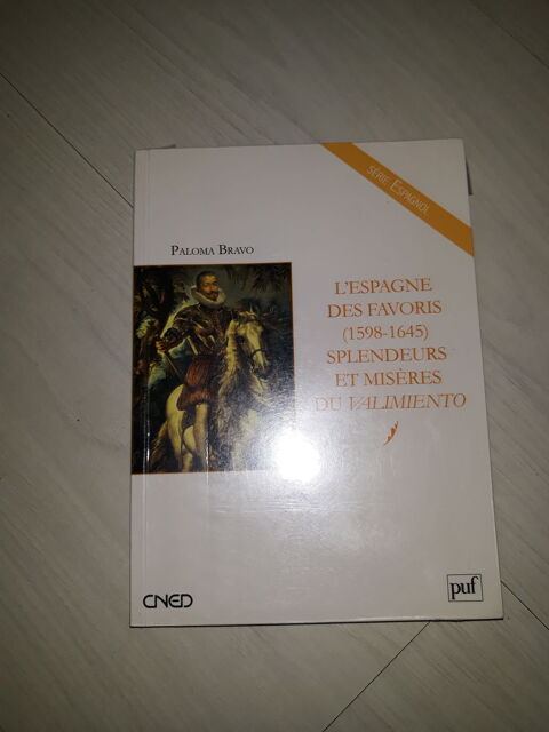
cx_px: 274
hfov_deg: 51.4
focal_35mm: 27
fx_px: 571
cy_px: 366
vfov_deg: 65.3
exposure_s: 1/289
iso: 40
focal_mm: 3.71
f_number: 1.7
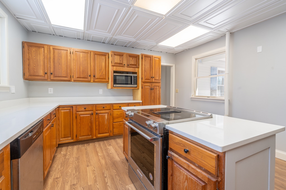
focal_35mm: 16
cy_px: 95
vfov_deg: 73.7
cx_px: 143
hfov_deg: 96.7
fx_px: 127
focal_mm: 16
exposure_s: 1/40
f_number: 8
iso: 100
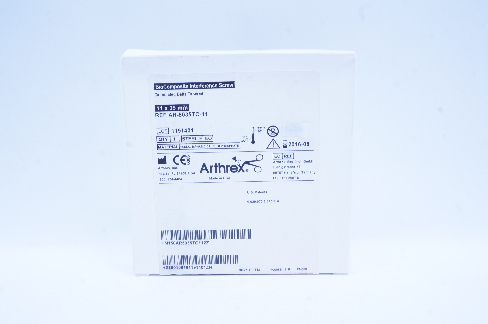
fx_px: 487
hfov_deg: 53.2
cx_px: 244
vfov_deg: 36.8
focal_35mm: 36
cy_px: 162
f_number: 14
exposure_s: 1/10
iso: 400
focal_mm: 24
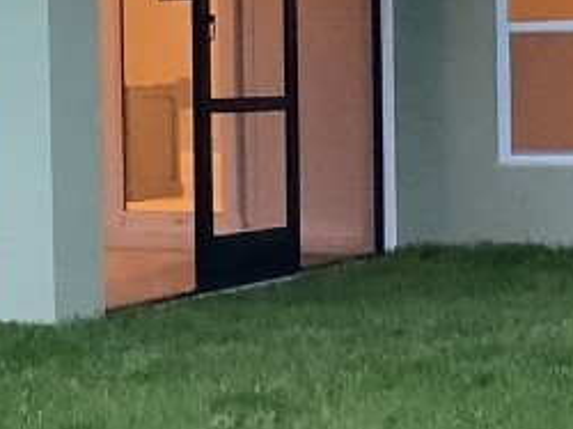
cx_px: 163
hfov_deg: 15.5
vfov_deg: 11.6
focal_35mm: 127
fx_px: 2100
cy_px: 62
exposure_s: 1/40
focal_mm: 3.3
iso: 250
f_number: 2.4
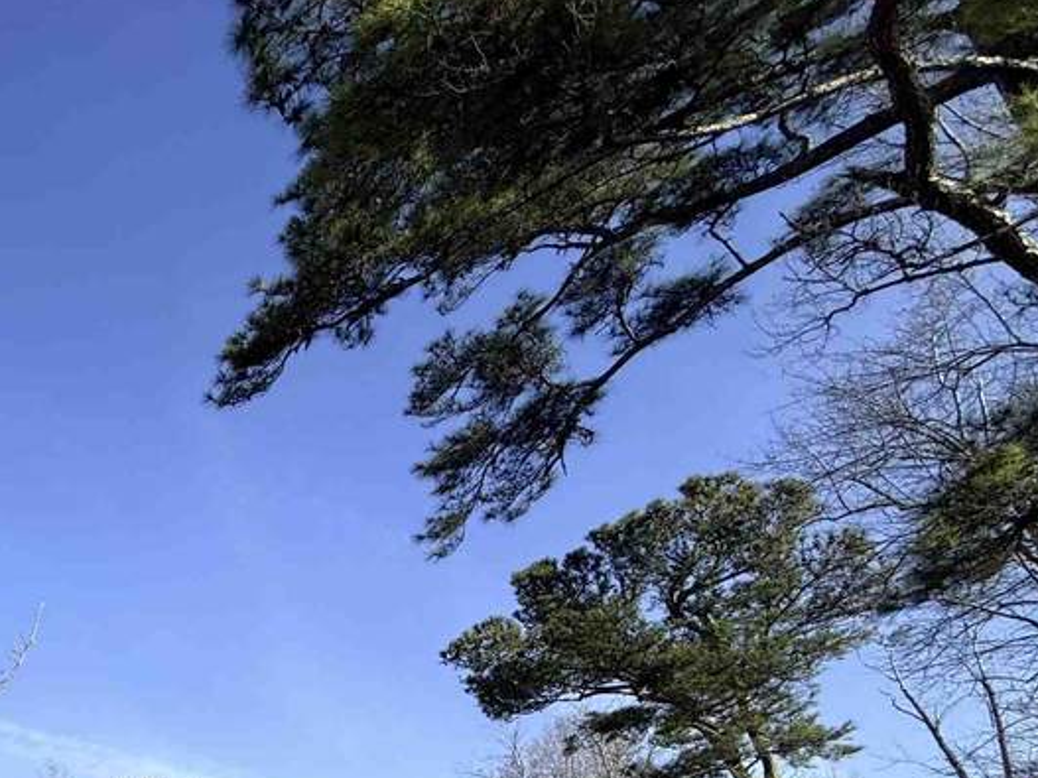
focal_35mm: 34
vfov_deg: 36.0
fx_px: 1019
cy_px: 839
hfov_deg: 39.2
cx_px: -207
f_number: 2.2
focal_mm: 2.22
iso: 50
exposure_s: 1/1698
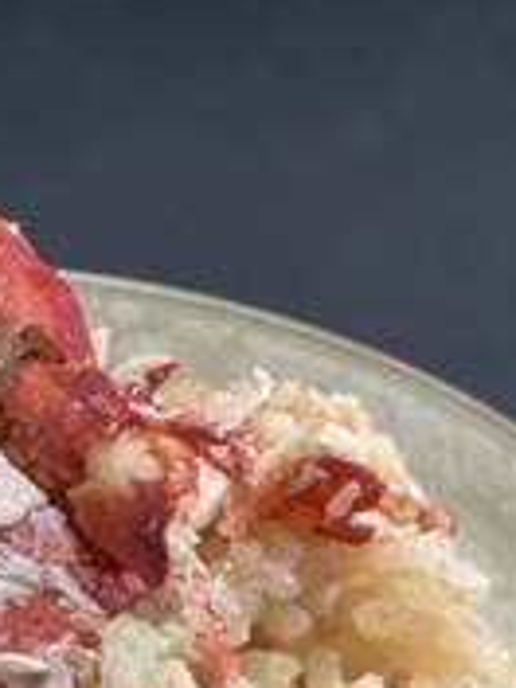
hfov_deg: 10.3
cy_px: 688
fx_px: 2822
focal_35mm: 142
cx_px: -23
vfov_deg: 13.7
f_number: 2
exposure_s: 1/33
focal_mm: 6
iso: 250
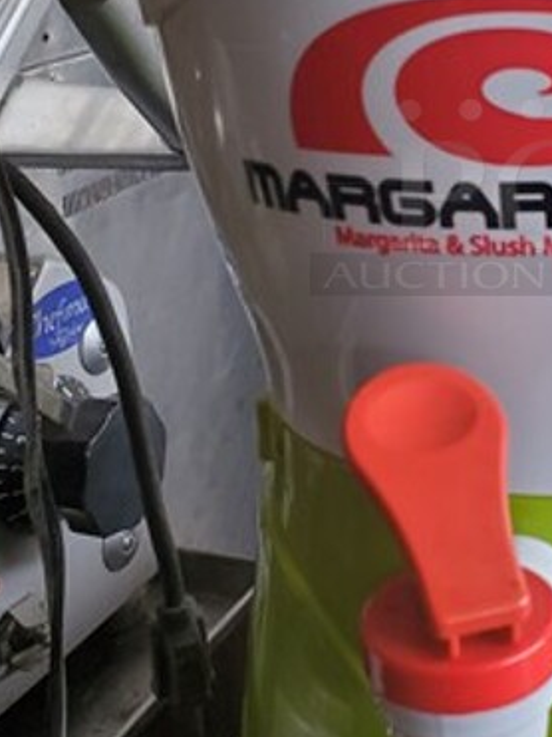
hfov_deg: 24.6
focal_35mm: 57
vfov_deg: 33.2
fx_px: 1213
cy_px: 192
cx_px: 532
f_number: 2.4
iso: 125
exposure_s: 1/100
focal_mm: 4.3
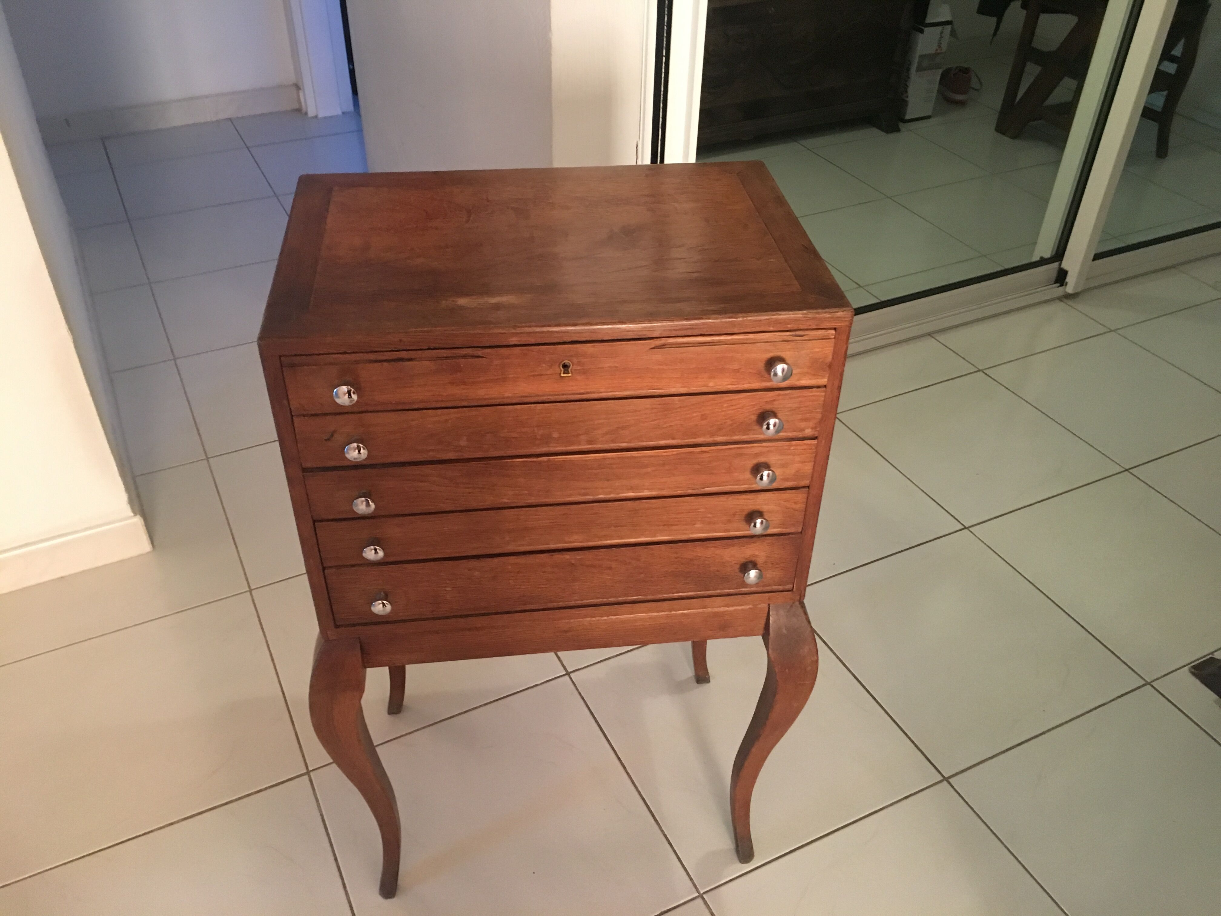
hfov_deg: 61.7
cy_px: 458
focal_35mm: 29
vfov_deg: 48.2
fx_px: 1023
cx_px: 610
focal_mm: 4.15
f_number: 2.2
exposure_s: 1/25
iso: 200
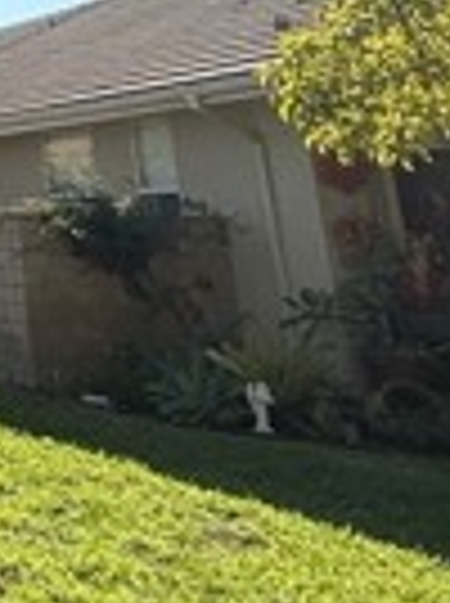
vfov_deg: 26.6
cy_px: -72
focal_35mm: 67
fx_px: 1165
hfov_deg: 16.2
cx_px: -482
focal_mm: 2.22
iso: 64
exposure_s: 1/1125
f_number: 2.2
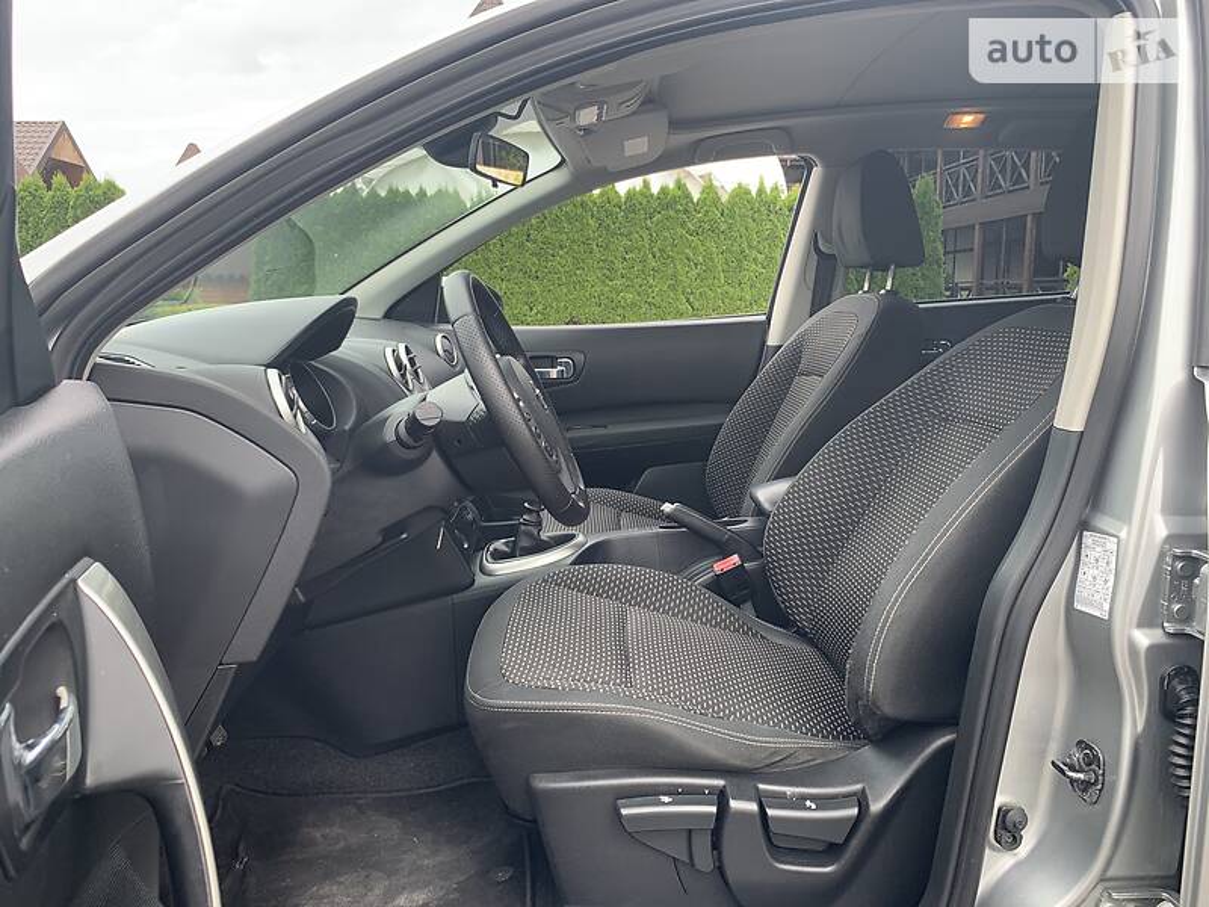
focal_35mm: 26
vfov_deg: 53.1
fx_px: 908
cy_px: 454
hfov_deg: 67.3
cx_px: 604
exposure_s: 1/172
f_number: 1.8
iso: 25
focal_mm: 4.2
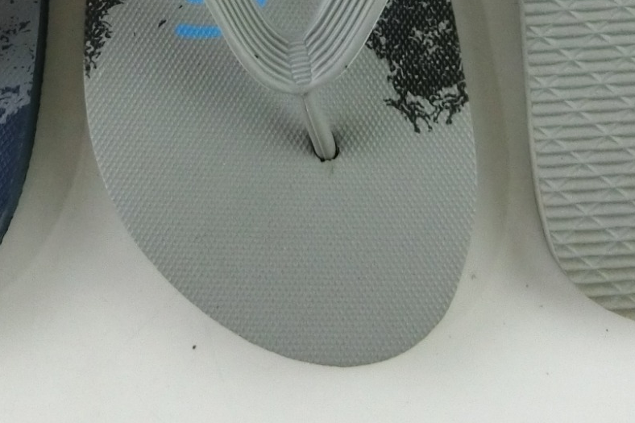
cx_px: 237
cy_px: -133
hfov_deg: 30.4
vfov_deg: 19.0
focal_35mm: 66
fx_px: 1164
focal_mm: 4.5
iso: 320
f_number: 3.5
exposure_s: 1/125
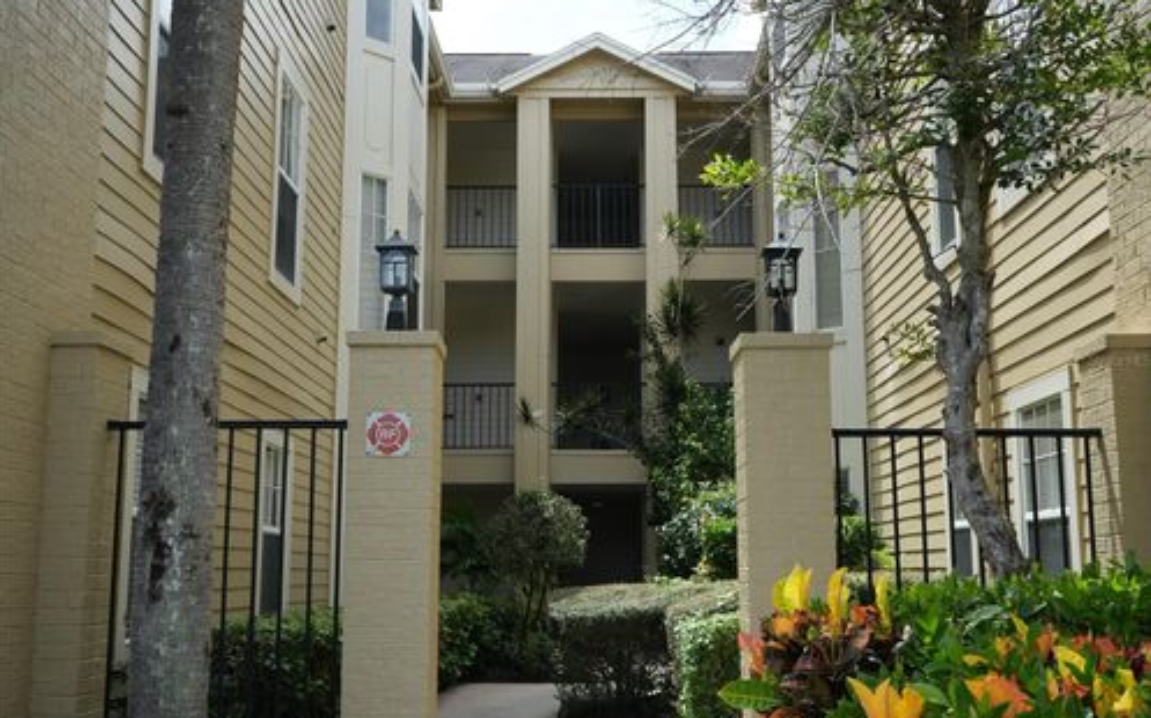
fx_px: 1254
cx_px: 574
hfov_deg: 49.3
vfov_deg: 31.9
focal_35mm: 40
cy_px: 360
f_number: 11
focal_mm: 39
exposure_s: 1/2000
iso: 3200
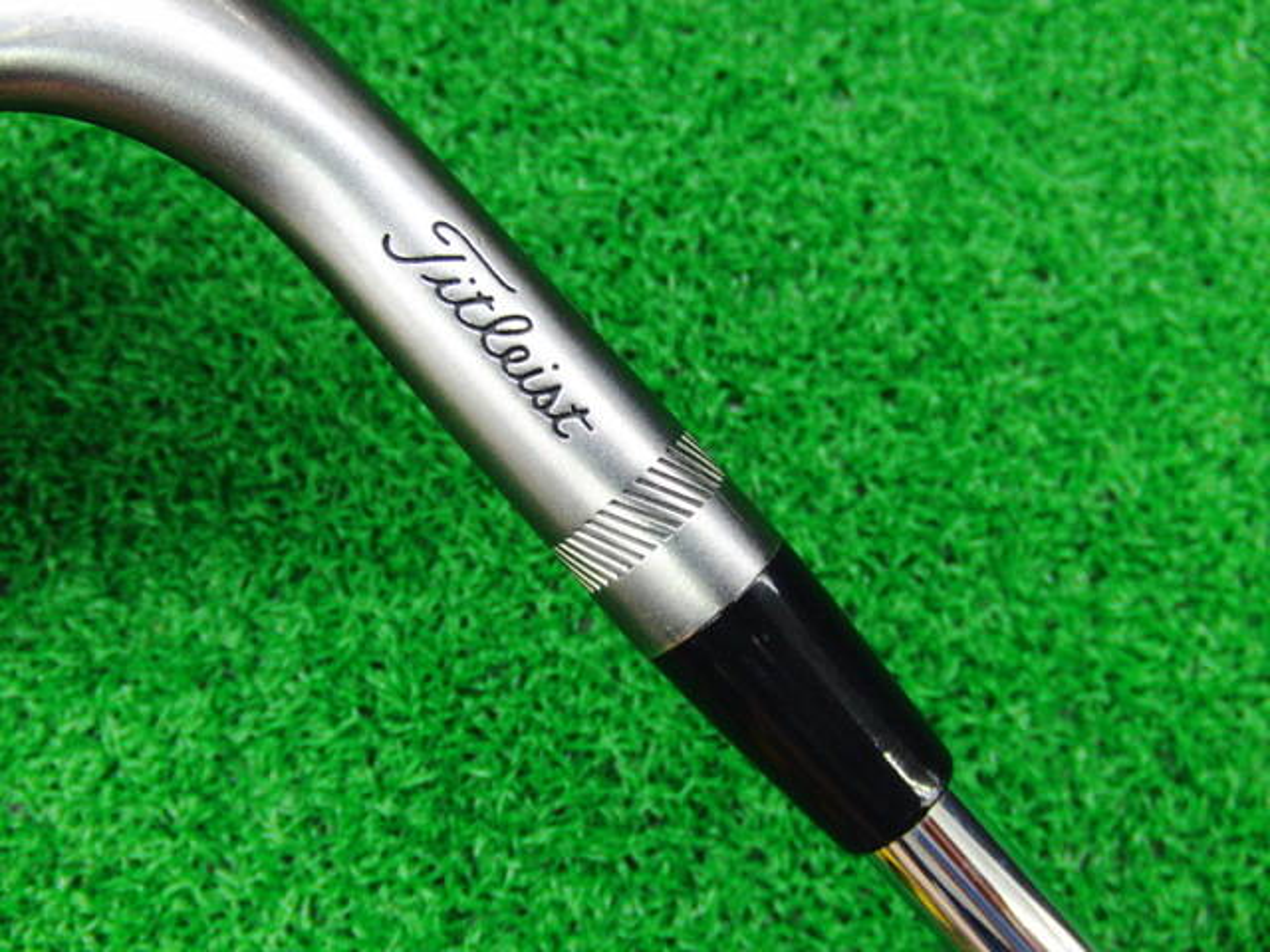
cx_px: 635
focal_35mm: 37
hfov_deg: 50.1
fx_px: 1357
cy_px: 476
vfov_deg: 38.7
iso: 400
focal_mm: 6.42
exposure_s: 1/25
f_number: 3.6
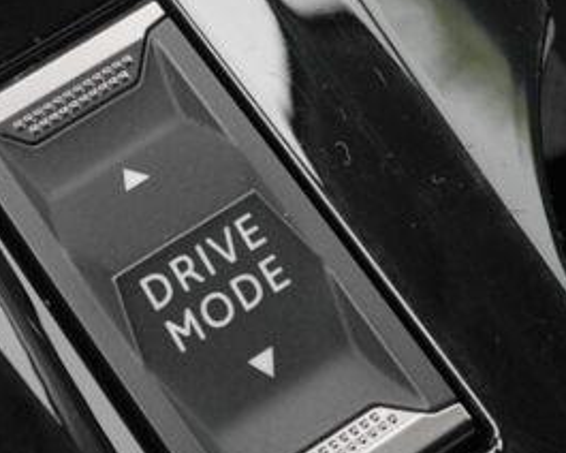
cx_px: -43
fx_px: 2245
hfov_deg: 14.1
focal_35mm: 134
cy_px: 1
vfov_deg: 11.4
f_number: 7.1
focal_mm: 24.9
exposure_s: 1/60
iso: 2000
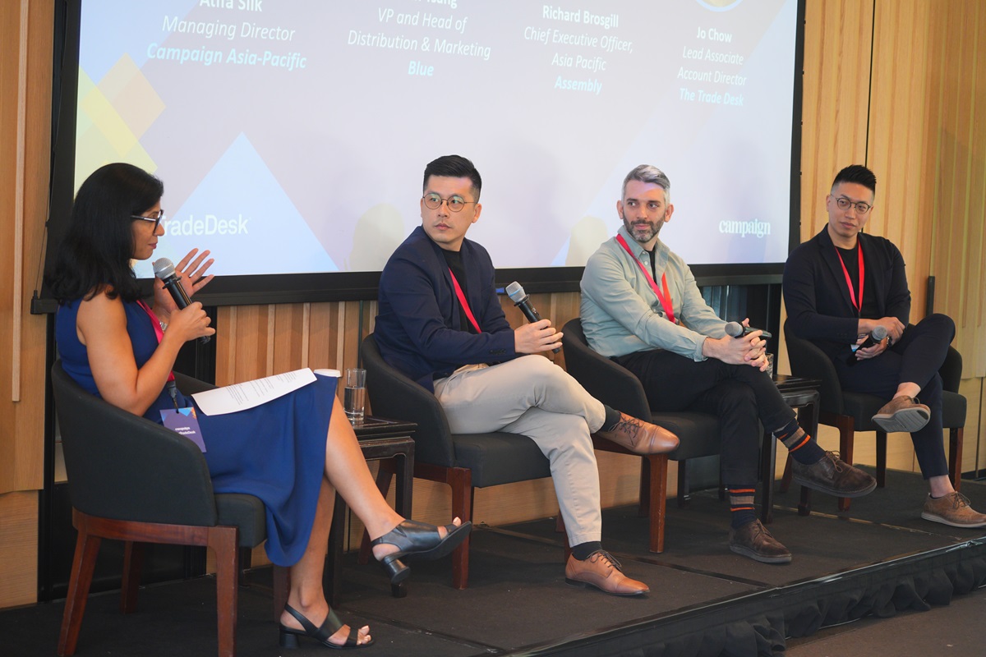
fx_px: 1917
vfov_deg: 19.5
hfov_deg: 28.8
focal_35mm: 70
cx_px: 493
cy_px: 328
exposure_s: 1/160
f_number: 4
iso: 1250
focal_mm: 70
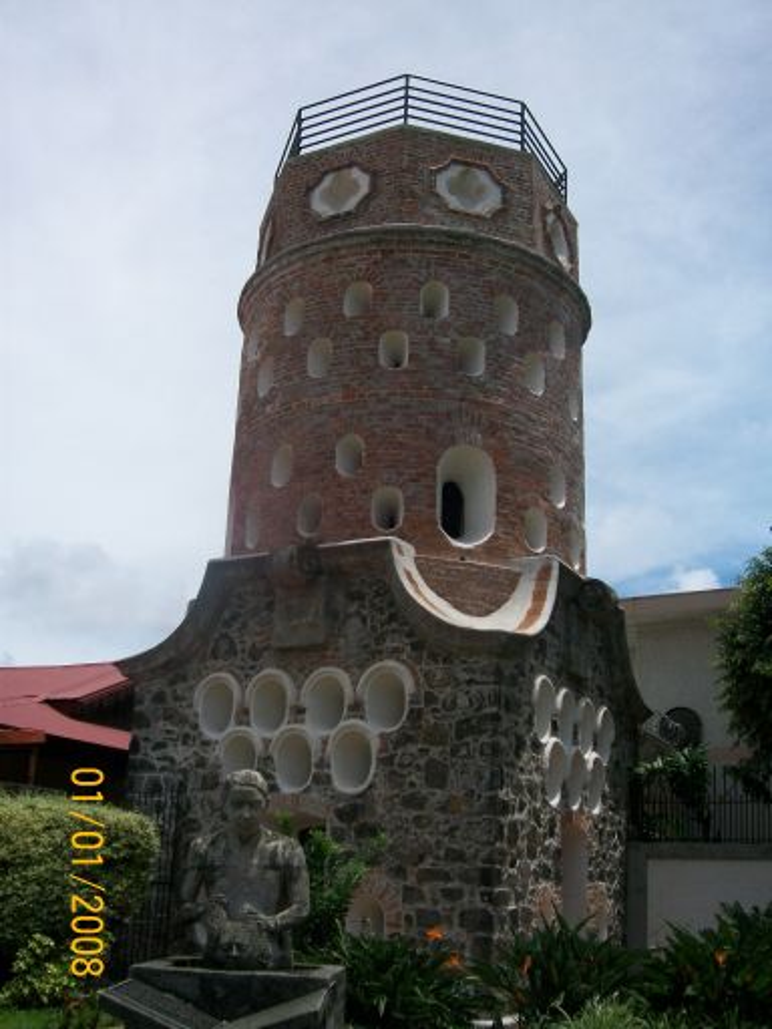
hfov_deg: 39.7
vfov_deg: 51.4
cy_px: 514
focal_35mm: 36
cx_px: 386
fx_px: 1070
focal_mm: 6
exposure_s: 1/800
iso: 80
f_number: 4.8
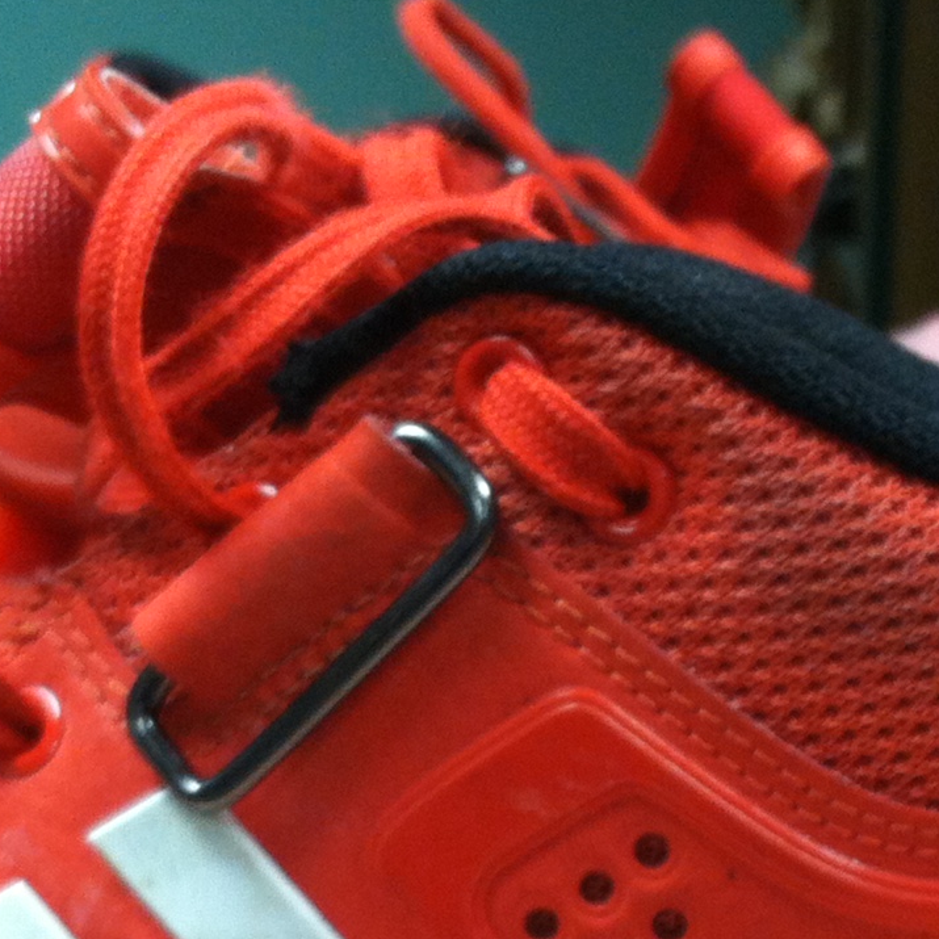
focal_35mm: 112
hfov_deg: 15.5
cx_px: 590
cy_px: 1034
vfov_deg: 15.2
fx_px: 3437
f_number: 2.8
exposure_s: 1/15
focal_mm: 3.85
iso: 125
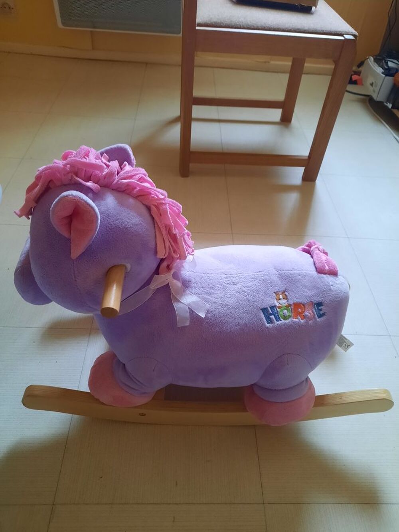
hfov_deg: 54.9
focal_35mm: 25
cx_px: 200
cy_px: 266
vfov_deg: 69.4
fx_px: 384
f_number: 2
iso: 400
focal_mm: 4.6
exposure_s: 1/25
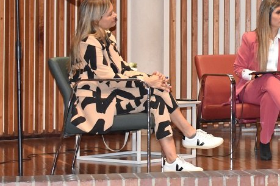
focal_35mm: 157
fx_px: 1221
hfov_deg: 12.8
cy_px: 32
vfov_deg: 8.7
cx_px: 337
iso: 2800
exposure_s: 1/60
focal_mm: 40
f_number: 5
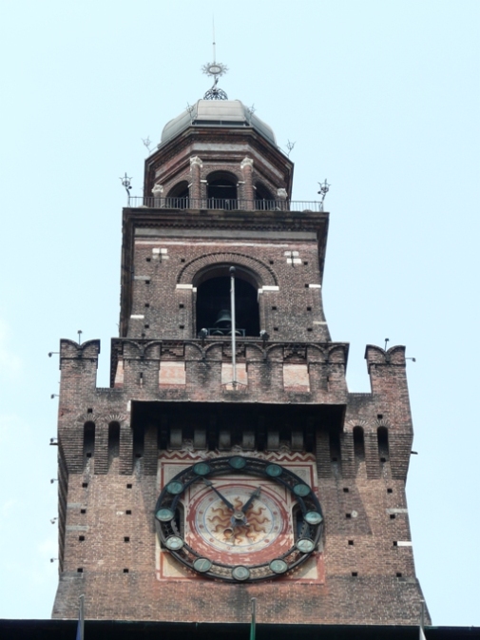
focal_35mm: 104
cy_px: 320
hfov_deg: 14.2
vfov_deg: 18.9
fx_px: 1922
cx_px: 240
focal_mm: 17
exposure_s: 1/200
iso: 100
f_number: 5.6
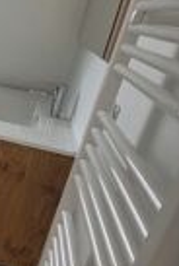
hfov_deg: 23.1
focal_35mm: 42
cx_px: -115
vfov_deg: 46.2
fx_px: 312
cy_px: 116
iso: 80
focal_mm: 1.74
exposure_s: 1/100
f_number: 2.2
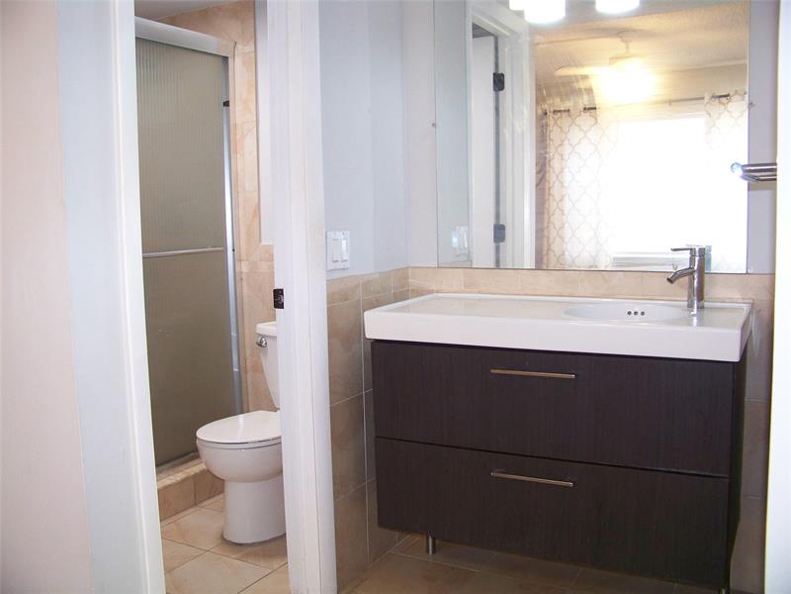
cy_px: 297
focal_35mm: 33
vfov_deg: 42.9
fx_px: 754
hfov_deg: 55.4
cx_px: 396
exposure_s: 1/30
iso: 200
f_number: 2.8
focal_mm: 5.85
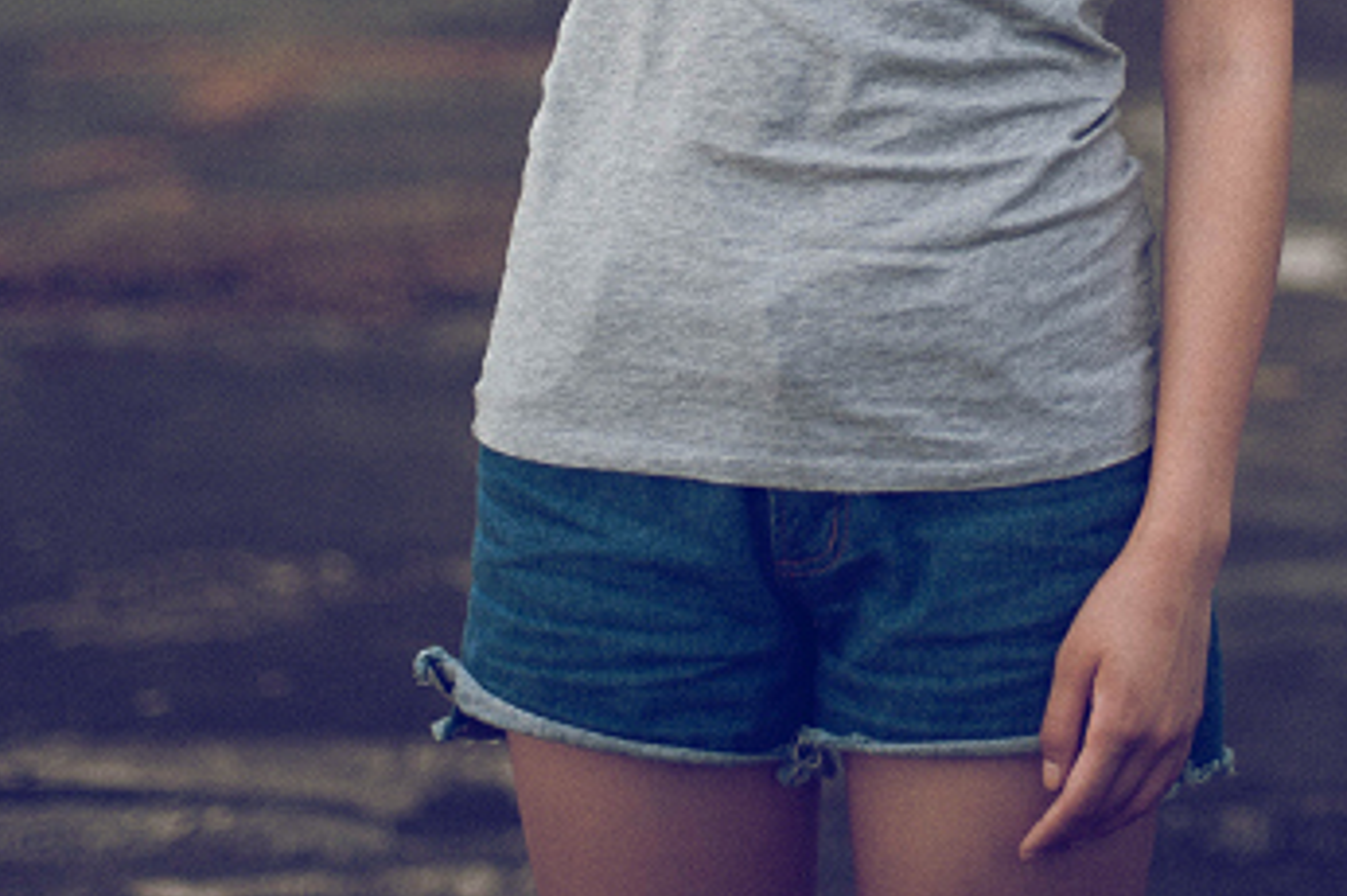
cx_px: 962
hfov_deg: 15.7
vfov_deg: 10.3
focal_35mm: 130
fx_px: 4859
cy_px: -242
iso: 100
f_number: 1.8
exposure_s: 1/500
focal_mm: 50
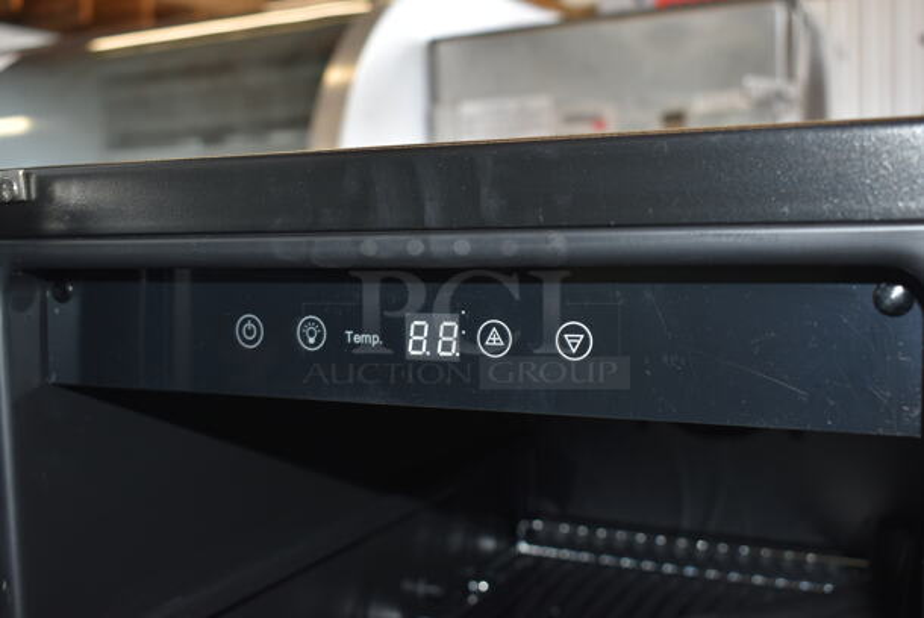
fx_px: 1079
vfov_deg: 32.0
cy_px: 309
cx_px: 462
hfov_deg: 46.4
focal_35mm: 42
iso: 200
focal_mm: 28
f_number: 5.6
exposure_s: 1/30
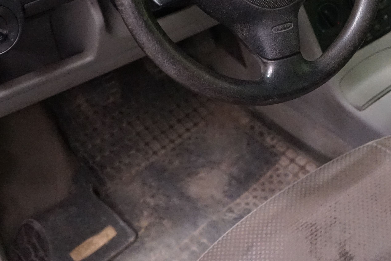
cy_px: -7
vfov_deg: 19.9
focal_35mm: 66
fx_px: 717
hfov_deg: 28.9
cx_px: 373
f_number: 3.5
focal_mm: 28
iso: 6400
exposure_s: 1/100
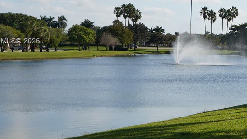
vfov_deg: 12.7
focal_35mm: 95
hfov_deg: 22.2
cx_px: 192
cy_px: 41
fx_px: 622
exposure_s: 1/800
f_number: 5.6
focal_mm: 45
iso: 100
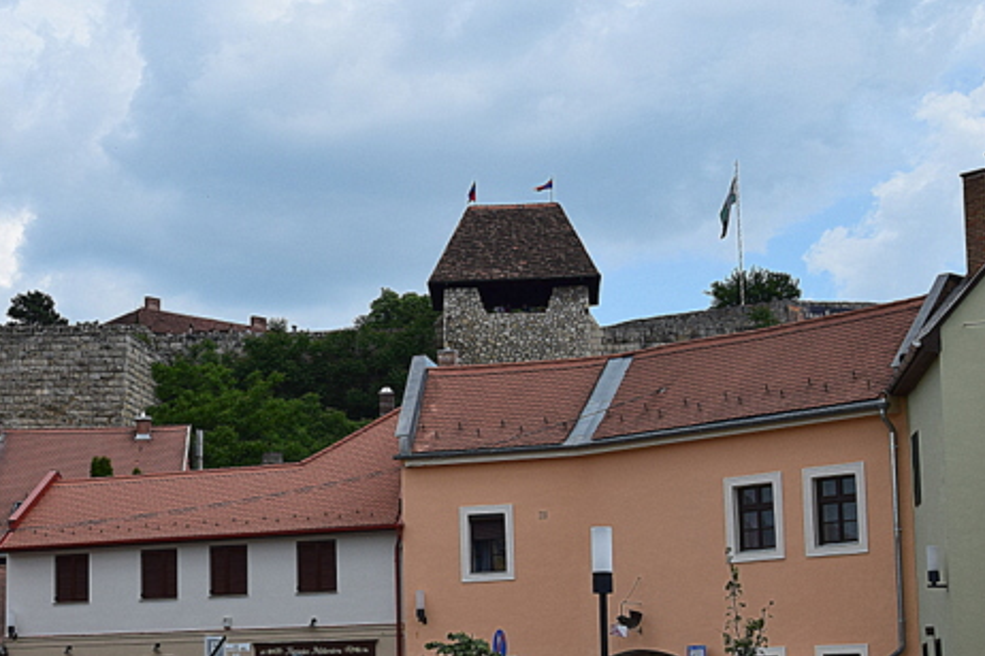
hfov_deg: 25.6
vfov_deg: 17.4
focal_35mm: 78
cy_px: 443
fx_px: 2134
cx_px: 228
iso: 360
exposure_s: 1/500
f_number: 11
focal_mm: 30
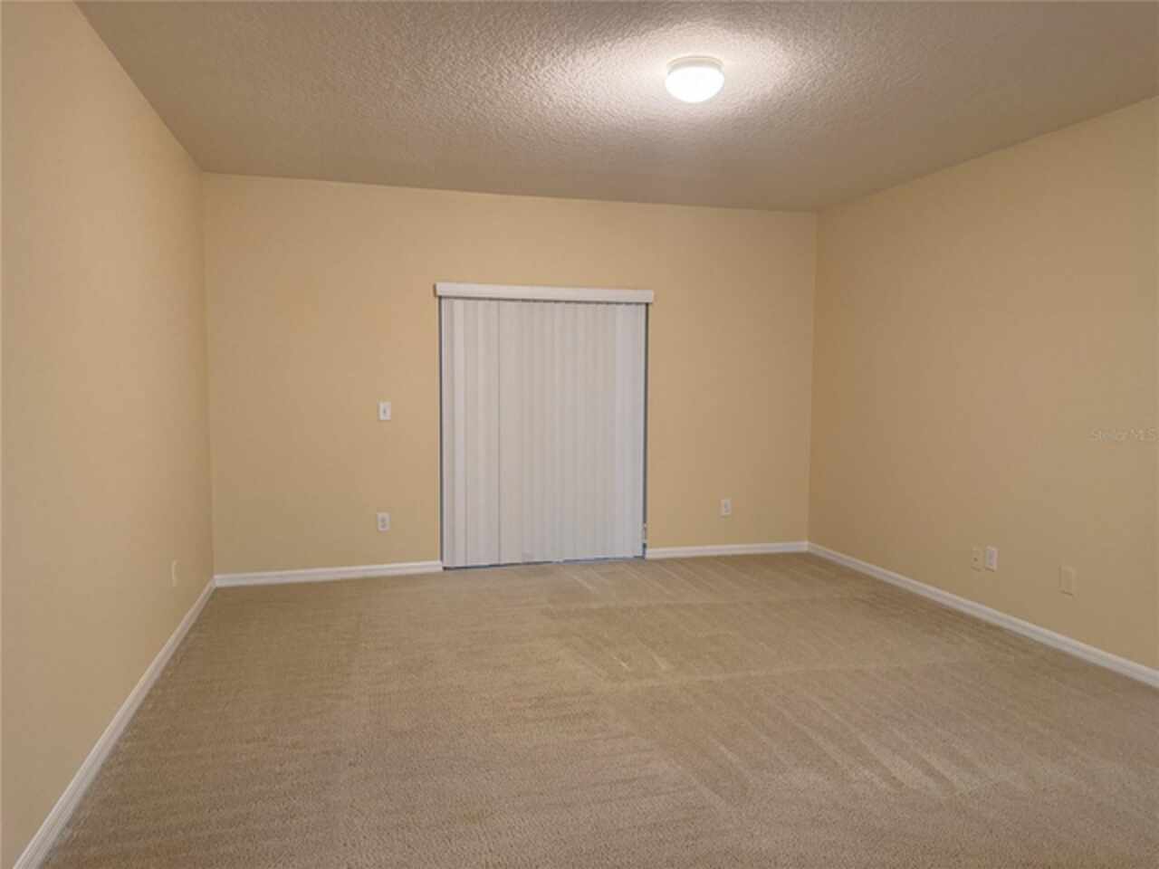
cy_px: 434
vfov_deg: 56.8
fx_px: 804
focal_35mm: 24
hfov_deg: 71.6
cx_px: 580
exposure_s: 1/60
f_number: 1.78
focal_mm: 6.76
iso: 400
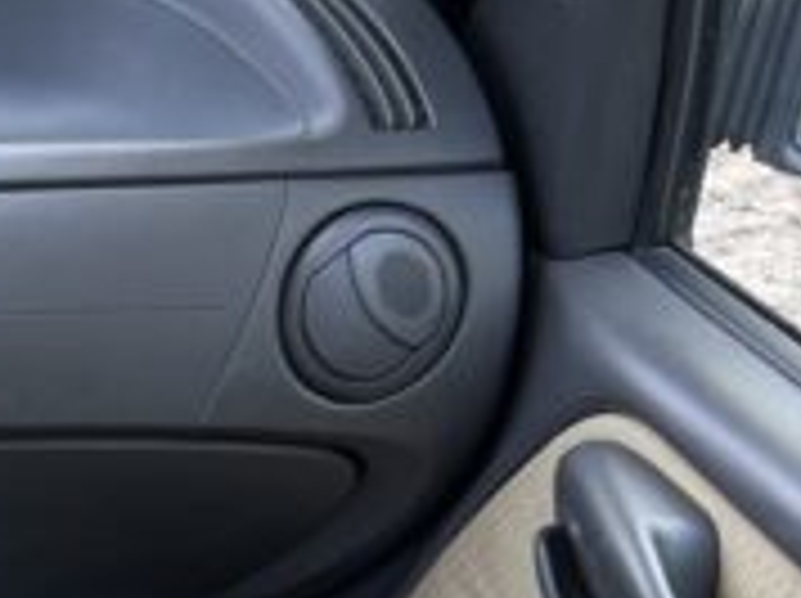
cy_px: 1052
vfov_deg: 11.7
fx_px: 2704
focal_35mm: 117
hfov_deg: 13.9
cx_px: -855
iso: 64
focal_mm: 5.7
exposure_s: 1/121
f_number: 1.5
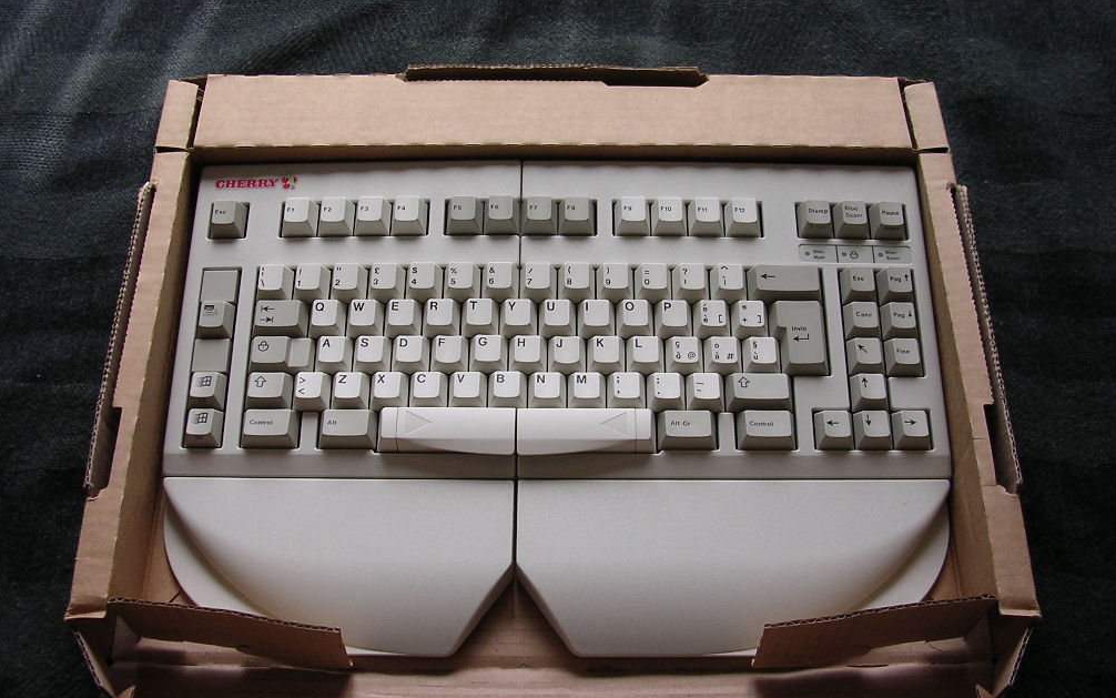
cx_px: 551
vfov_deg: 31.3
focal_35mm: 41
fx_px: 1247
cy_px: 352
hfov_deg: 48.2
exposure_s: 1/238
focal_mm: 5.8
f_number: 2.8
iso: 100
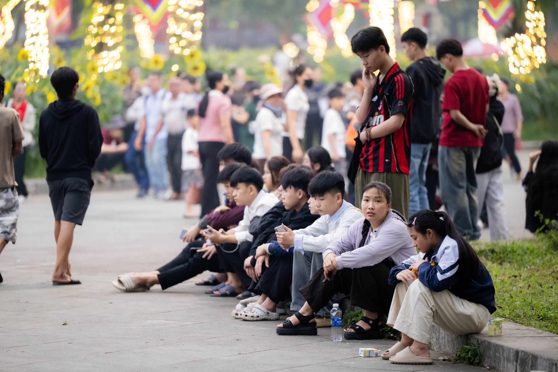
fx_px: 2945
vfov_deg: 7.2
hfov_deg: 10.8
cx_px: 279
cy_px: 186
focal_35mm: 190
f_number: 2.8
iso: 3200
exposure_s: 1/250
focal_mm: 190
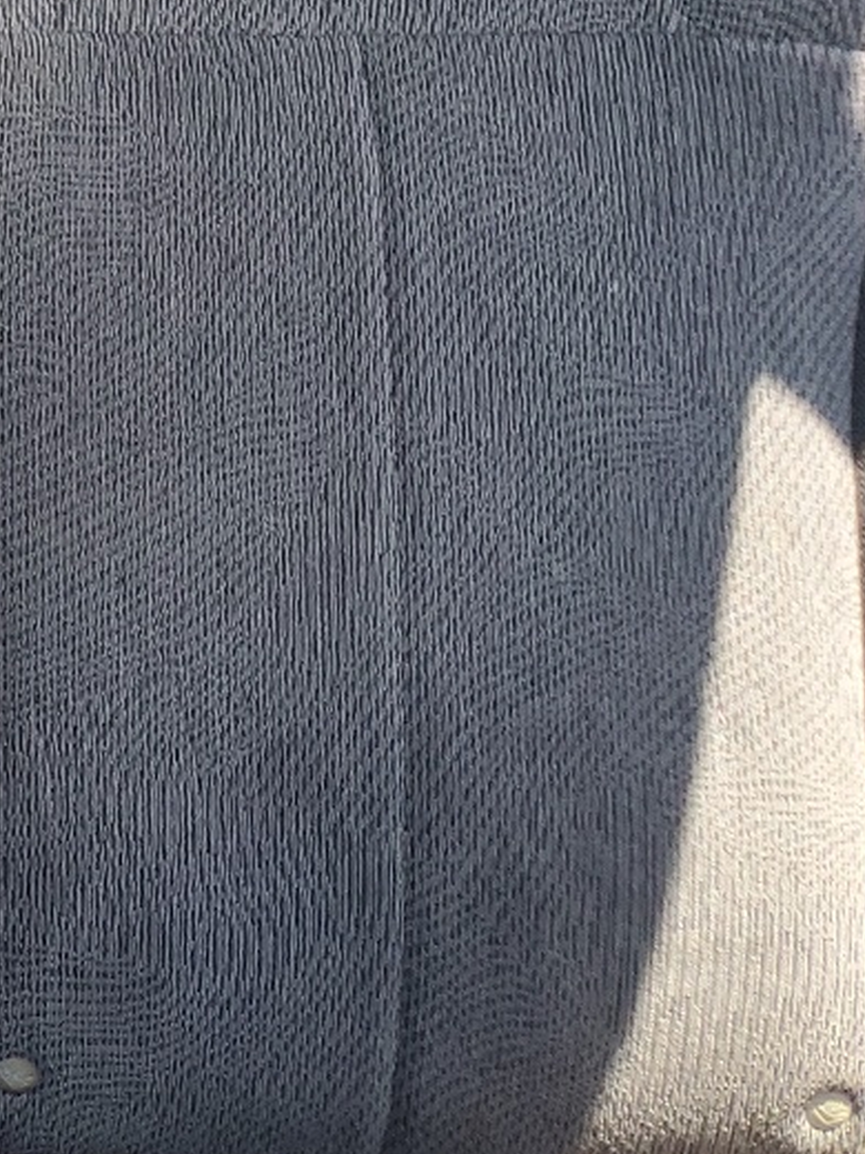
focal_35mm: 80
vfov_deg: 23.2
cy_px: -60
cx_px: -747
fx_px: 2665
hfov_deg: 15.5
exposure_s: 1/60.2
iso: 51
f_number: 1.5
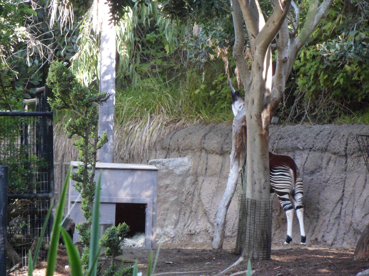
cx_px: 184
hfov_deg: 7.3
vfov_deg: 5.5
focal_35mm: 270
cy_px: 138
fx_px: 2878
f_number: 5.9
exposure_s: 1/60
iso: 400
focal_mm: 46.8
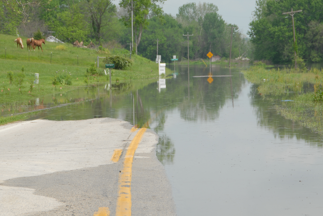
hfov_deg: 10.7
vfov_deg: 7.2
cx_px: 163
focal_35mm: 192
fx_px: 1721
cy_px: 104
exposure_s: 1/250
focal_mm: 105
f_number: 8
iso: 100
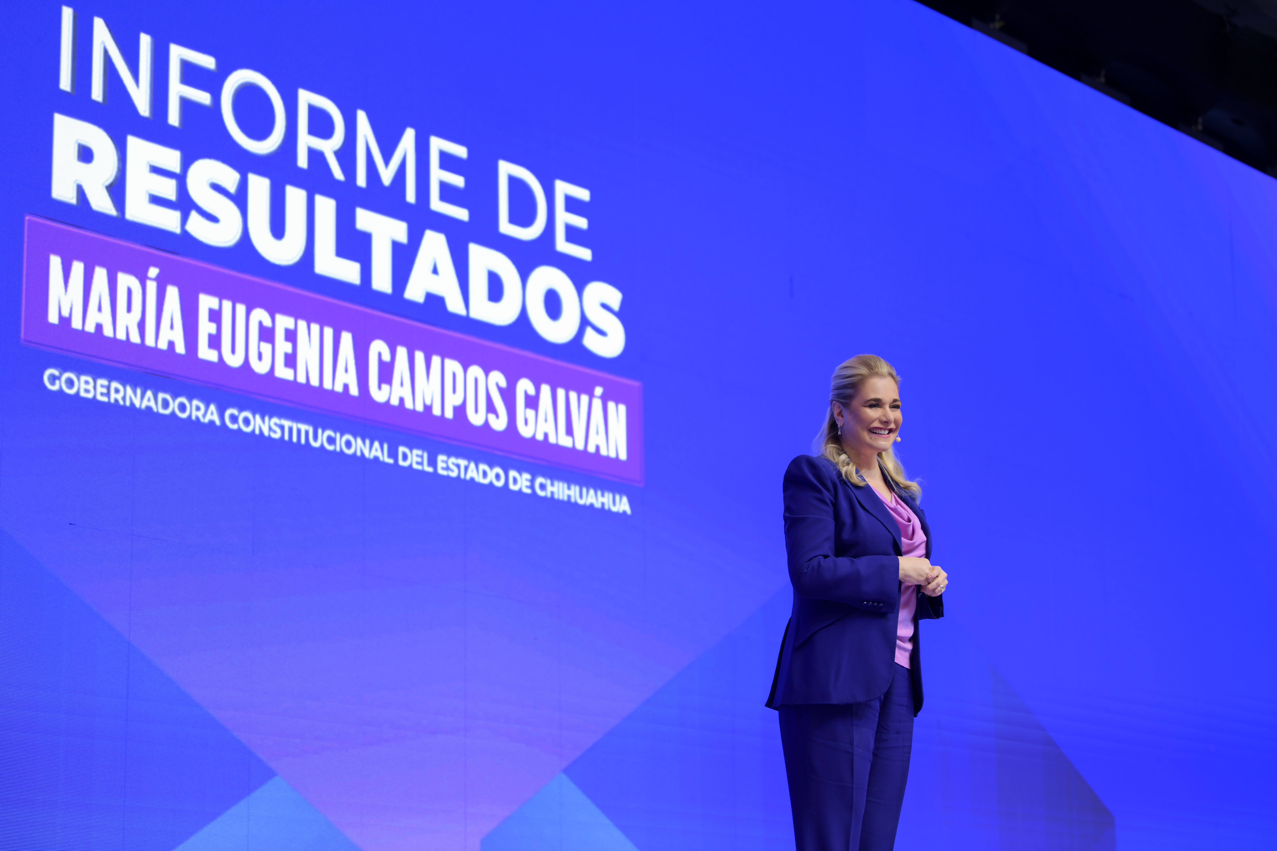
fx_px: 2767
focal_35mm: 78
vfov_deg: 17.5
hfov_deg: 26.0
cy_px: 426
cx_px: 638
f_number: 2.8
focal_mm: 78
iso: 320
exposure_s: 1/125
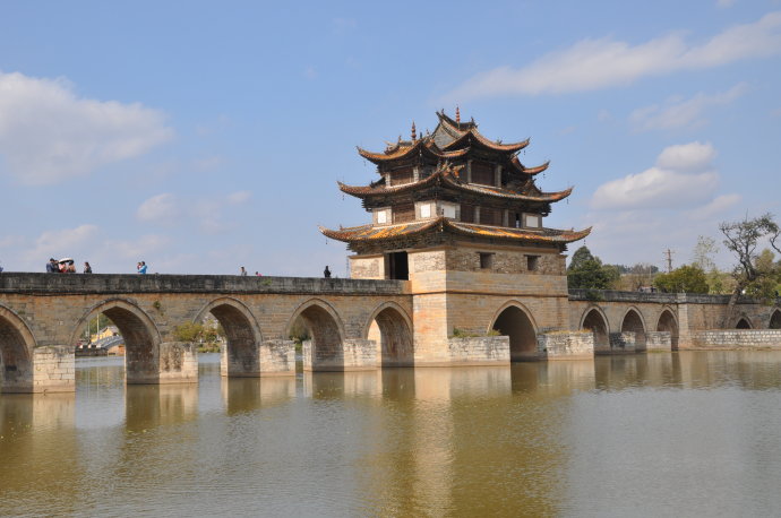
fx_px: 975
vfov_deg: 29.8
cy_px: 259
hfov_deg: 43.7
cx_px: 390
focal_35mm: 45
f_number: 11
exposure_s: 1/125
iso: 200
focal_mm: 30
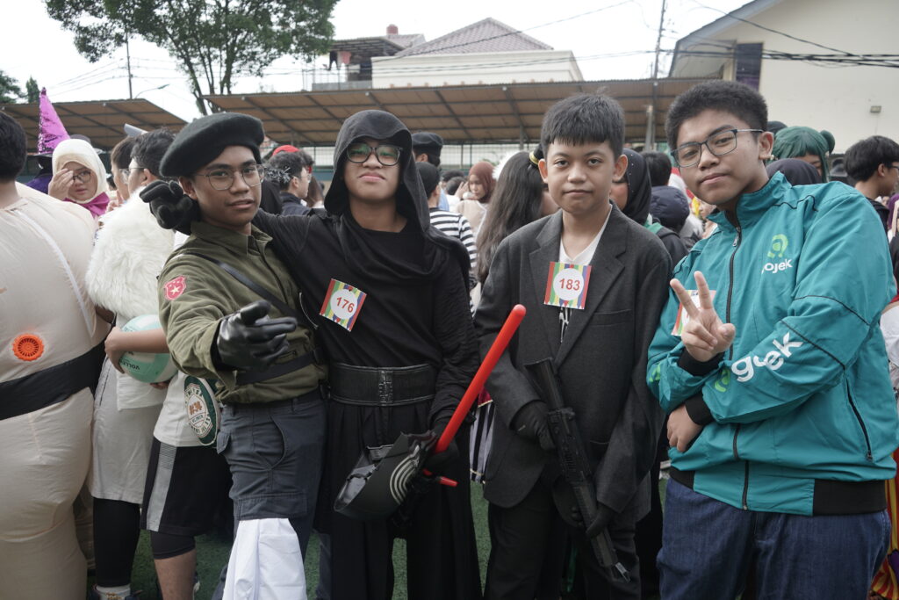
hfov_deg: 65.5
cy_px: 300
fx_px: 699
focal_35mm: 28
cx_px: 450
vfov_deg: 46.4
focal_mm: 28
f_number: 5.6
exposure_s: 1/125
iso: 200
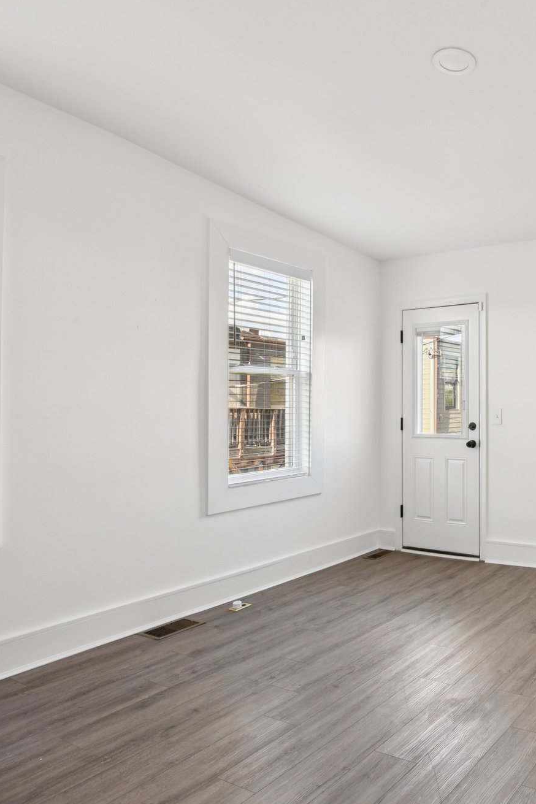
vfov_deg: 71.5
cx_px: 508
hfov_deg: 45.2
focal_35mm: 25
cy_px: 406
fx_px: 558
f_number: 8
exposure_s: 1/50
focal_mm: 16
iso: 400
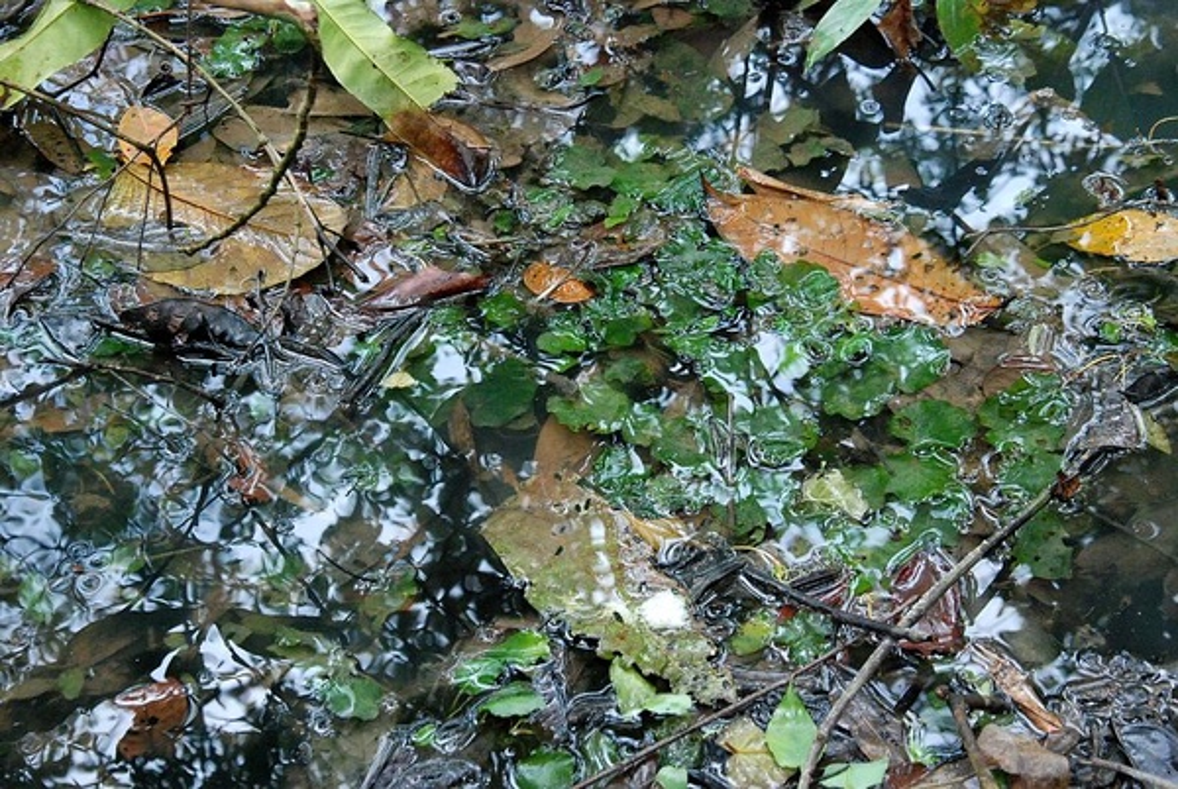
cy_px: 394
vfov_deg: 19.0
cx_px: 589
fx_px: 2359
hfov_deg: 28.0
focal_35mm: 72
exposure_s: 1/100
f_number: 10
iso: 1600
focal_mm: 48
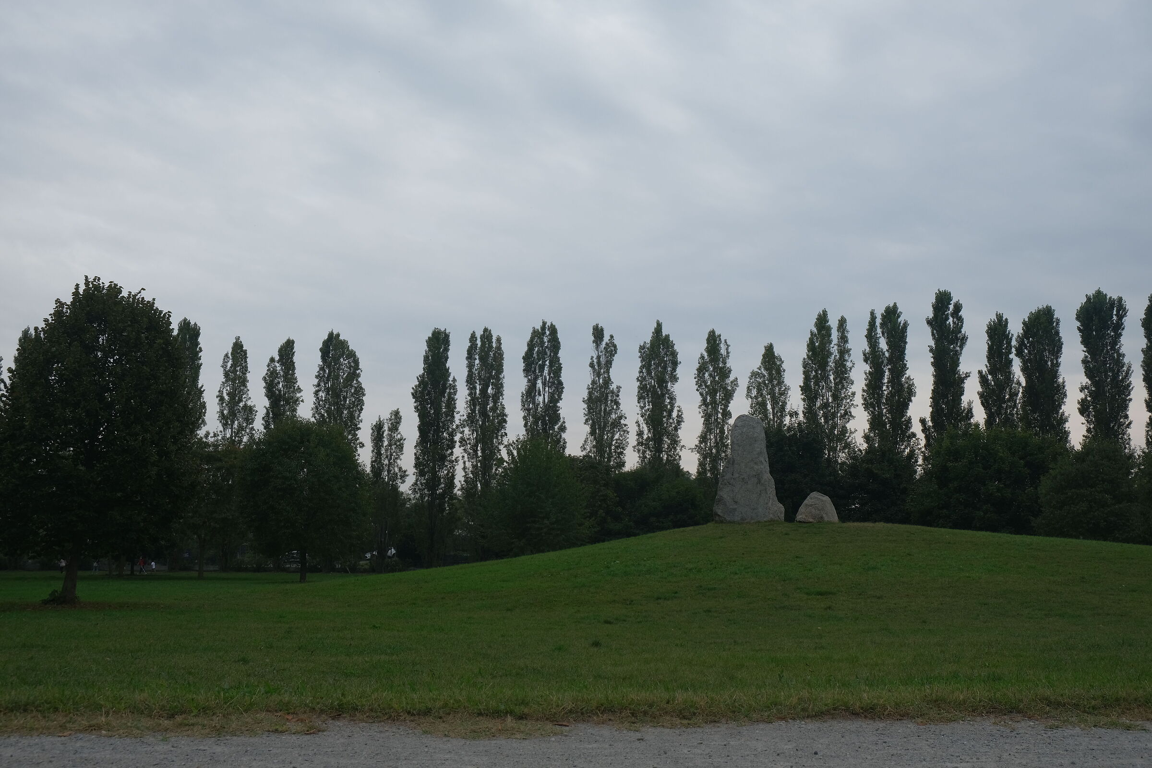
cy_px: 384
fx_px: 1152
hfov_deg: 53.1
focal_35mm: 36
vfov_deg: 36.9
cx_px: 576
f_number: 11
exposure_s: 1/90
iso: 200
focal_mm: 24.3
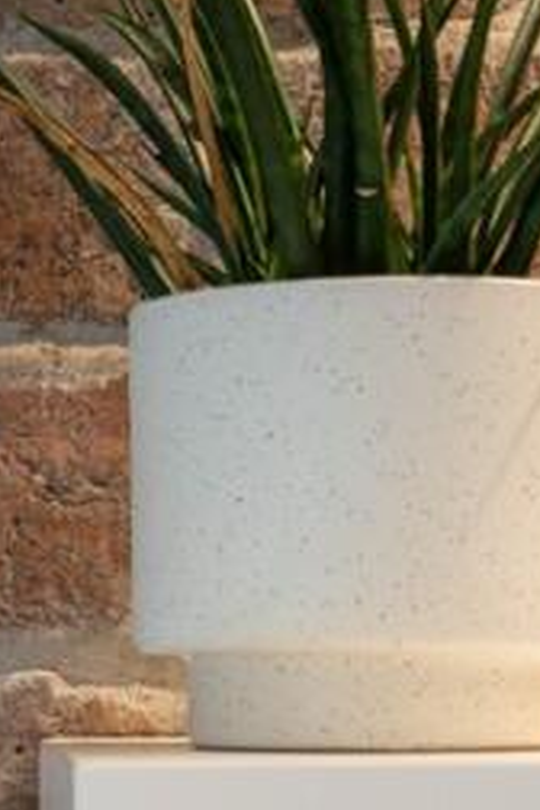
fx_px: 2925
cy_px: 733
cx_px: -18
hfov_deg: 10.4
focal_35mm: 130
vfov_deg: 15.6
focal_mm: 32
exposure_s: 1/25
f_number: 4.5
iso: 640
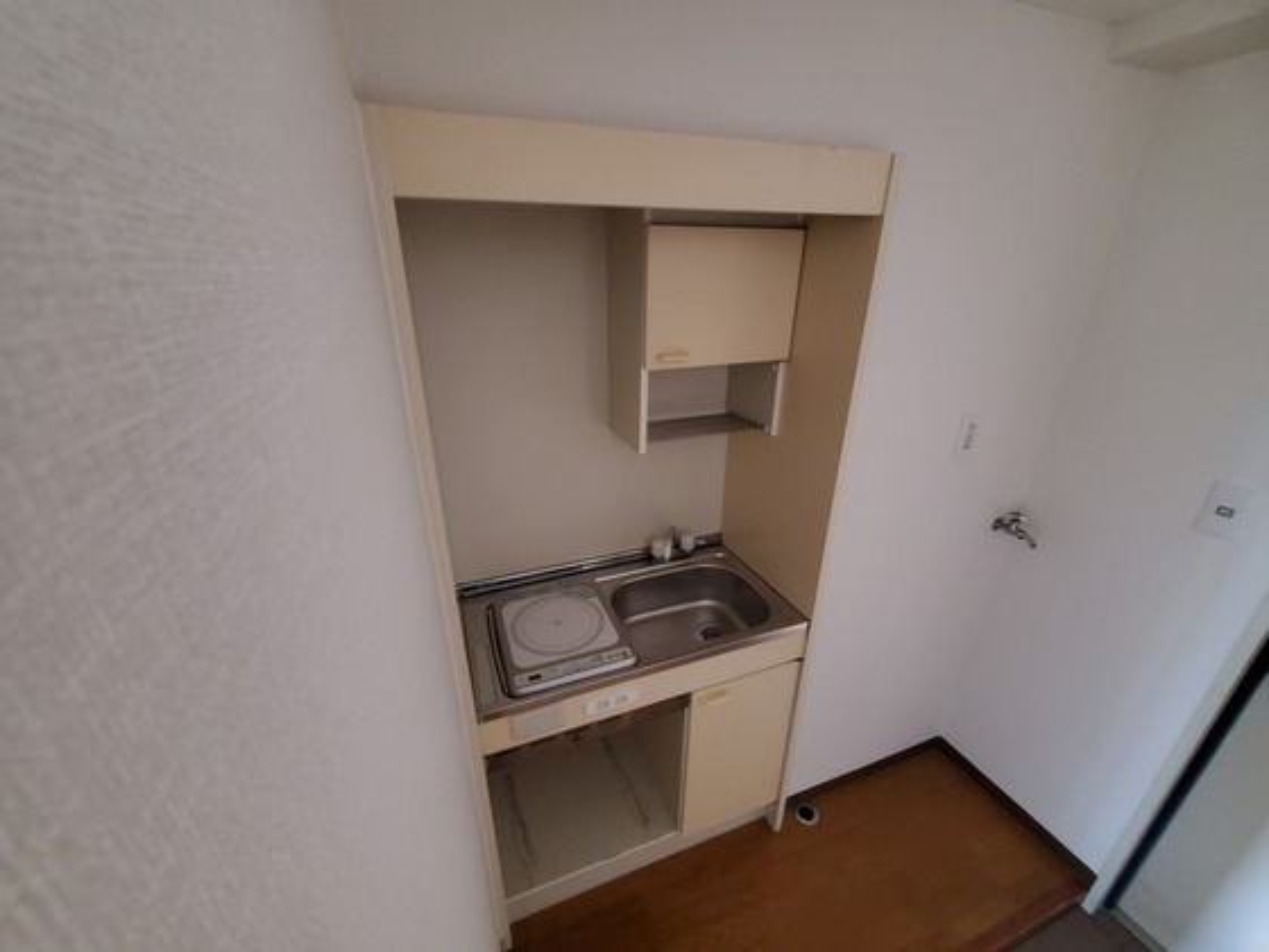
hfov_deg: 106.2
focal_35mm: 13
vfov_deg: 89.9
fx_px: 477
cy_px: 476
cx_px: 634
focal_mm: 1.8
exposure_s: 1/12
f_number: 2.2
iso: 800
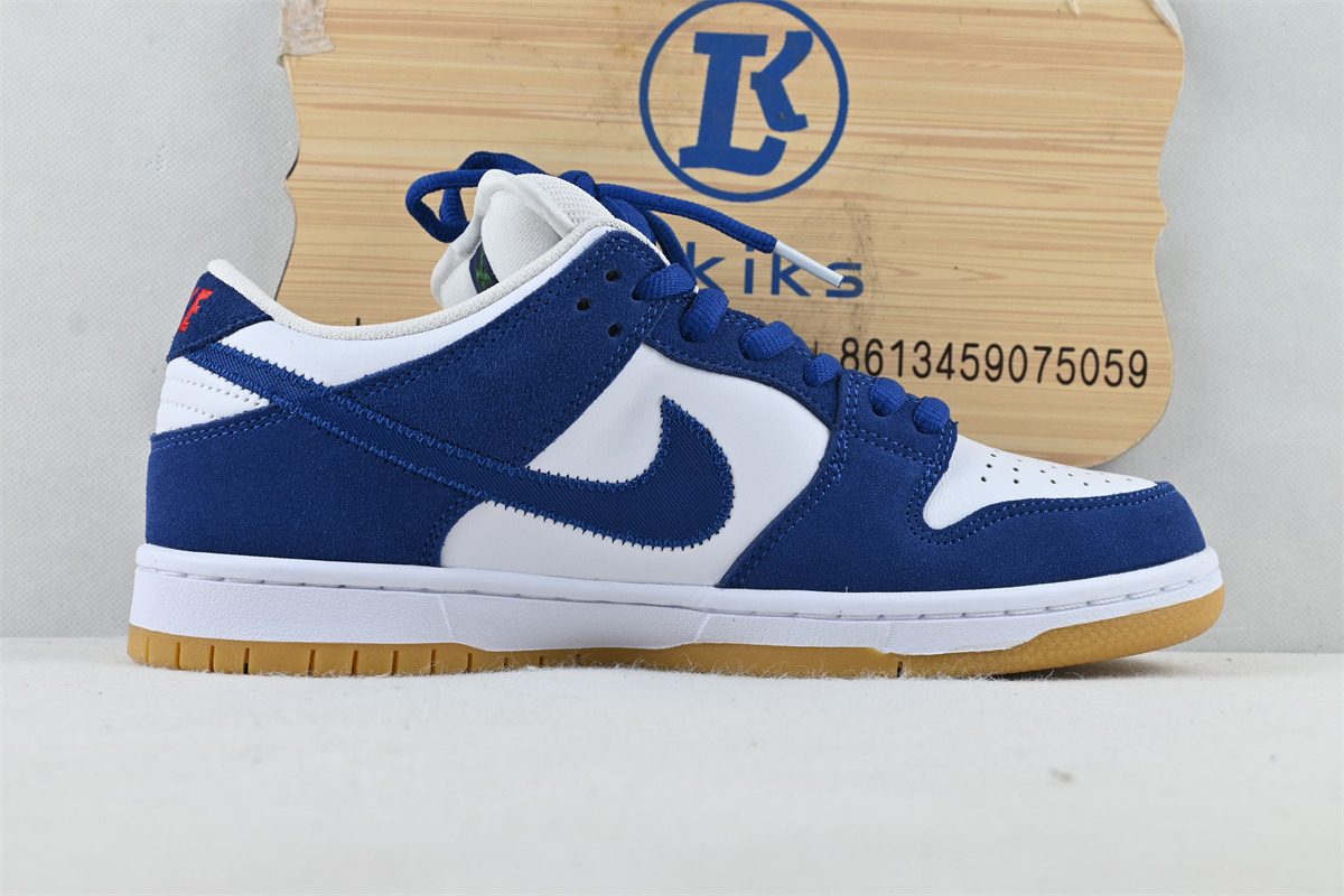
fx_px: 1848
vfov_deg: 27.3
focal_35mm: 50
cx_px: 672
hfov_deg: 40.0
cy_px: 448
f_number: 7.1
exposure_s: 1/30
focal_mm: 33
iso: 100
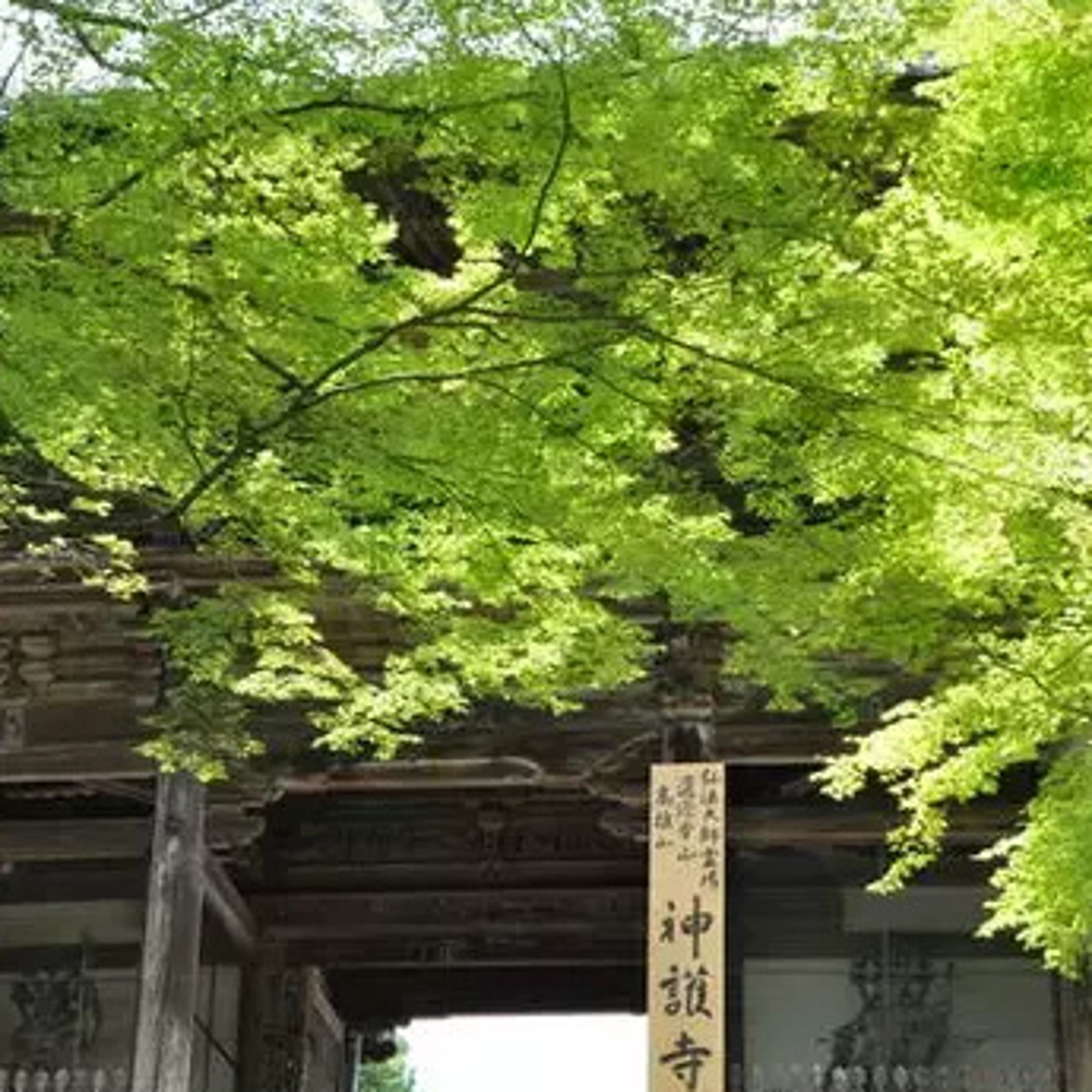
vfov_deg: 20.6
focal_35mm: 84
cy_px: 605
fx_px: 2998
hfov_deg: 20.6
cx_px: 478
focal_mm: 38
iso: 1000
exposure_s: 1/400
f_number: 10
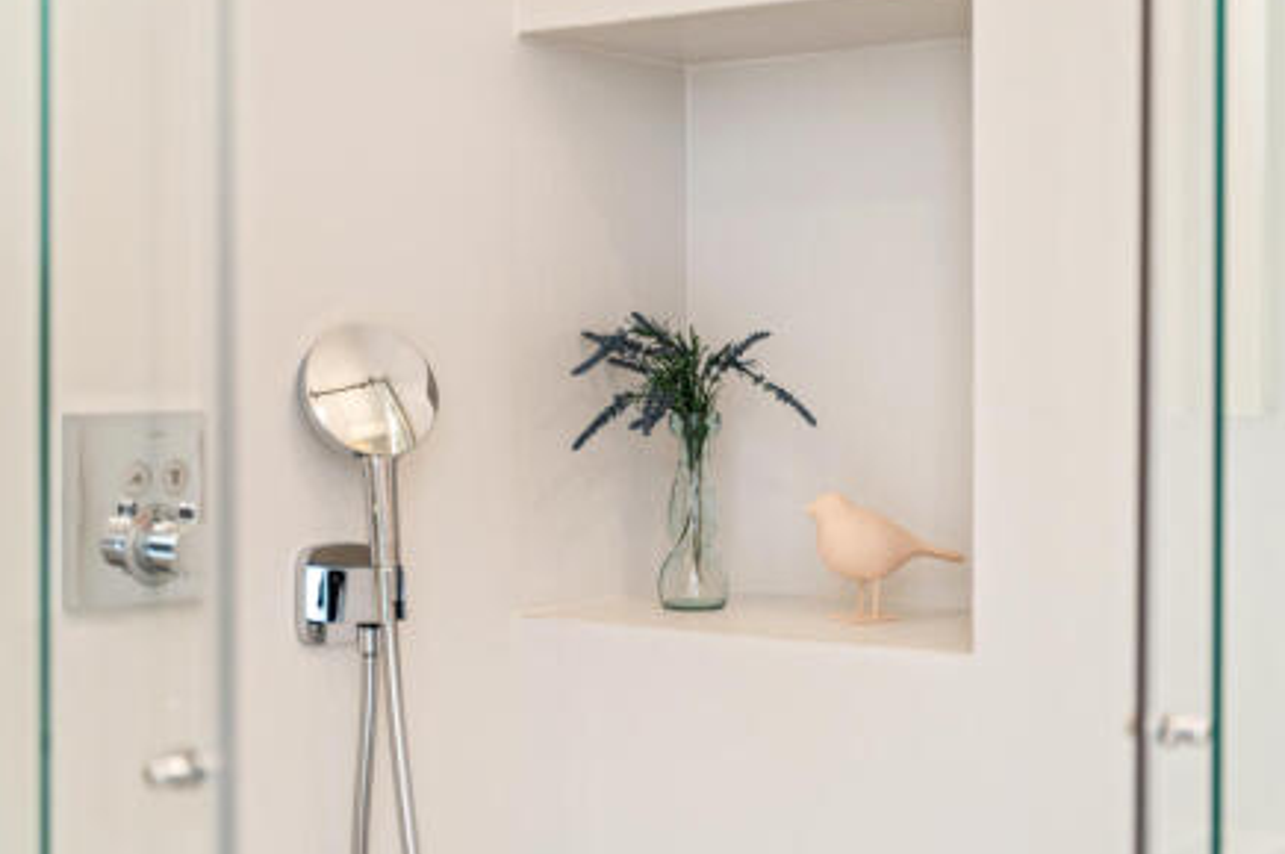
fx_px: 2104
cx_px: 645
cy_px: 402
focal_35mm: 59
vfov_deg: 23.0
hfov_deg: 34.0
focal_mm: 54
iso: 50
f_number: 2.8
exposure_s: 1/13
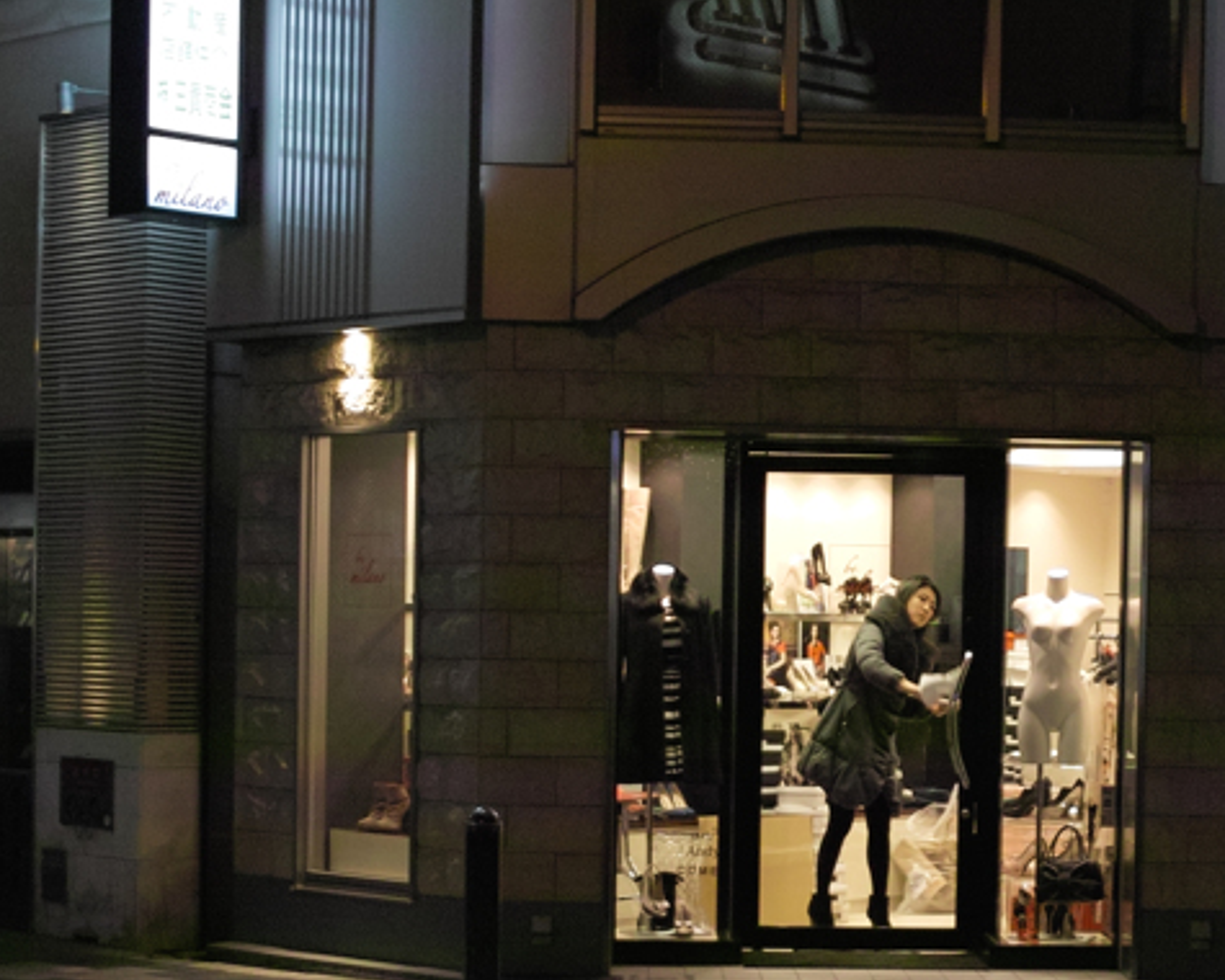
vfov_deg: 18.4
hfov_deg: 22.9
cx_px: 846
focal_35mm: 83
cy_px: 730
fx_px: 3009
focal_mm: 24.2
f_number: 2.8
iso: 800
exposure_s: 1/60
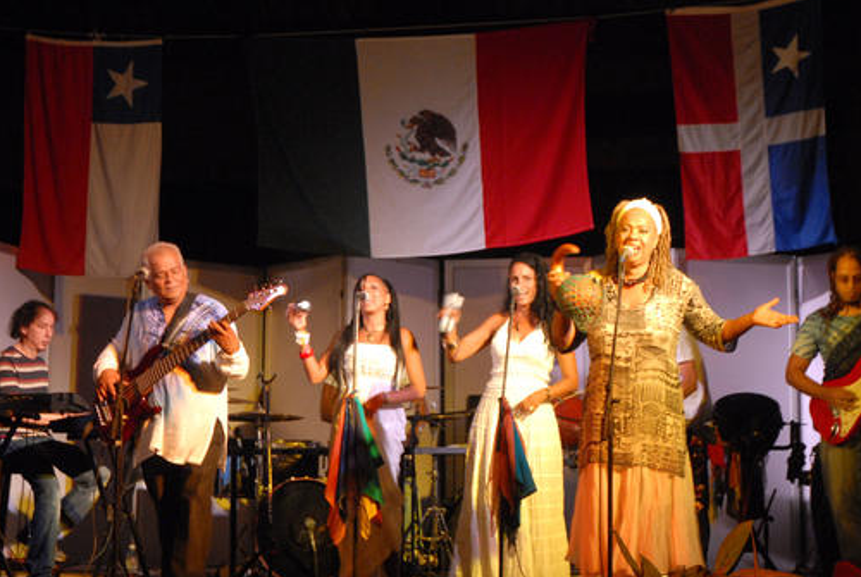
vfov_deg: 19.0
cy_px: 305
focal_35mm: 72
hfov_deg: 28.0
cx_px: 472
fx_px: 1725
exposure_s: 1/30
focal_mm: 40
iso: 1100
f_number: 4.2
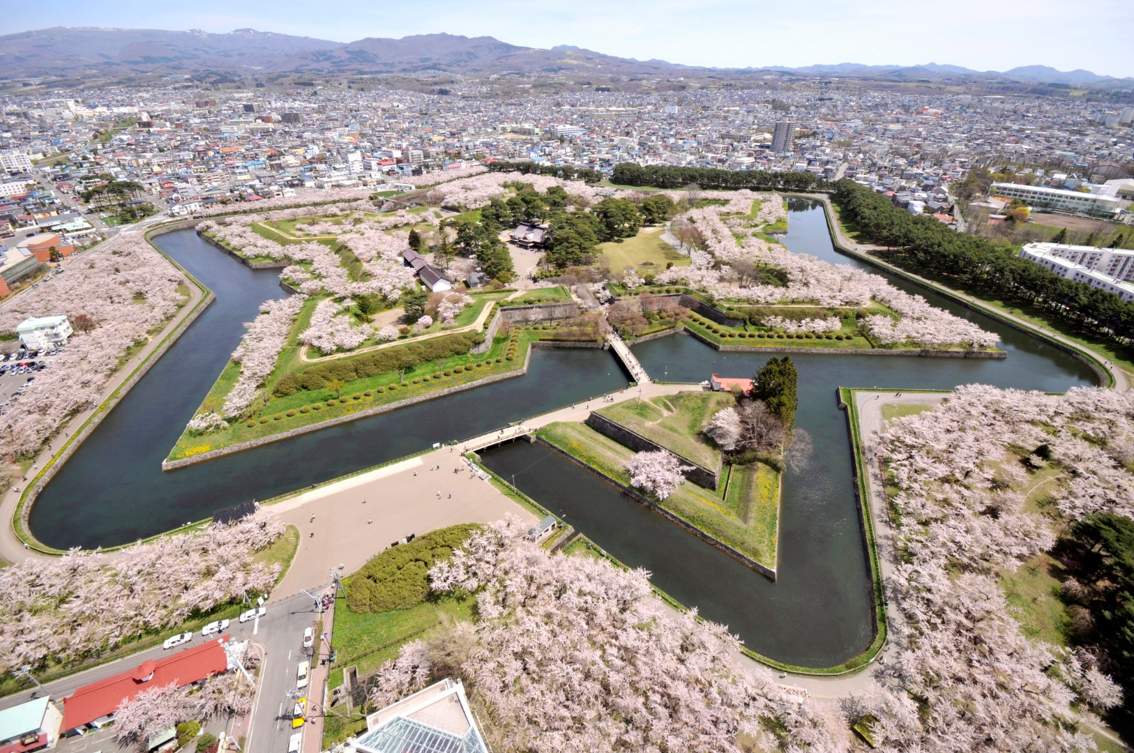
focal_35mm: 15
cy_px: 376
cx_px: 567
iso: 200
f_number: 10
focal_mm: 10
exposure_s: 1/250
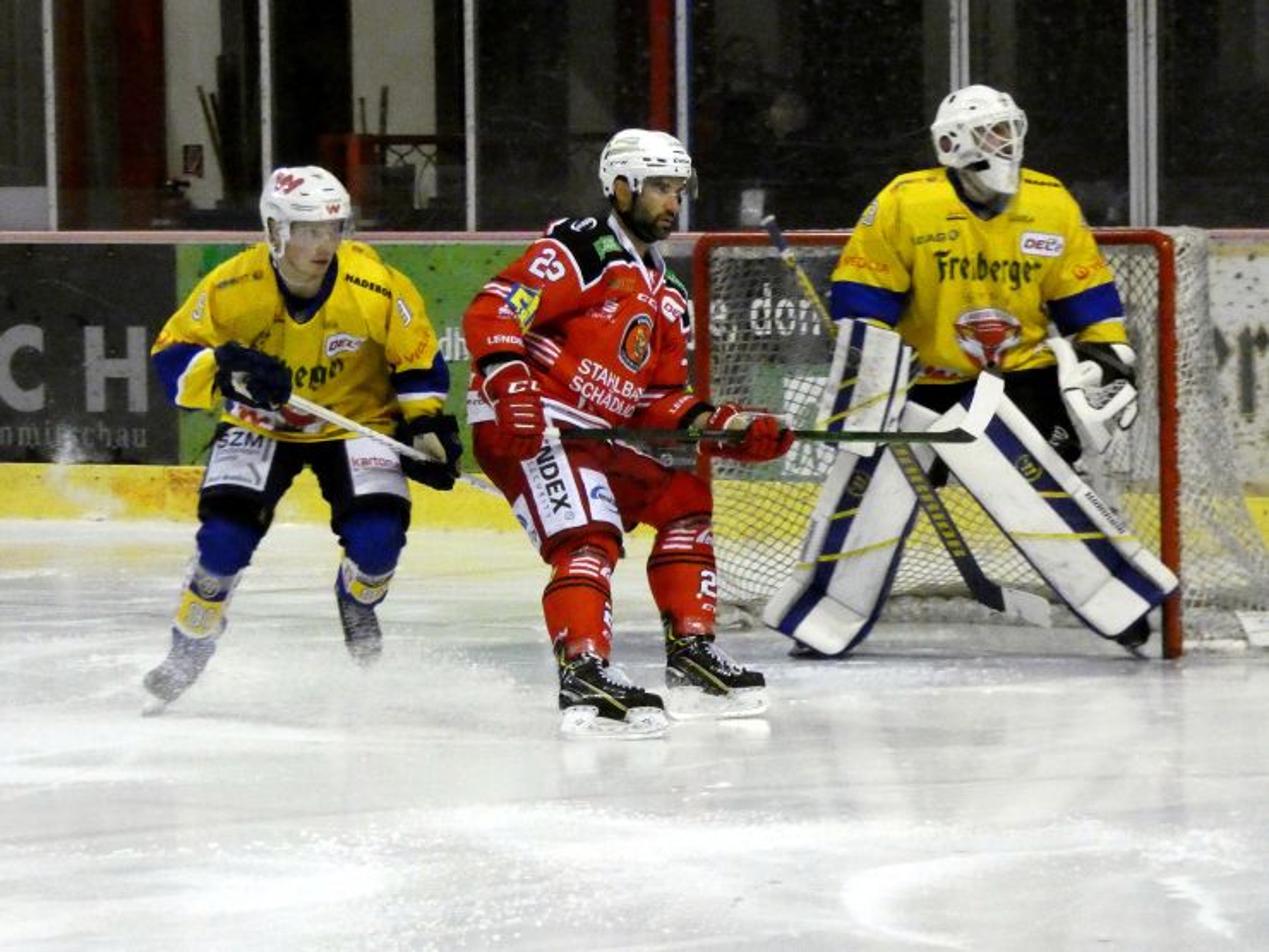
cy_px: 476
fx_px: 7735
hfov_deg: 9.4
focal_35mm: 211
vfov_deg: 7.0
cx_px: 634
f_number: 5.5
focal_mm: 37.8
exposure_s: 1/250
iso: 3200
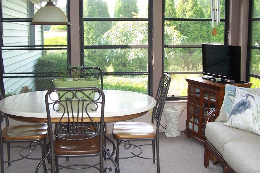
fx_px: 303
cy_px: 83
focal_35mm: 42
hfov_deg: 46.4
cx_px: 125
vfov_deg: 31.9
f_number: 2.7
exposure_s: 1/90
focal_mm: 5.6
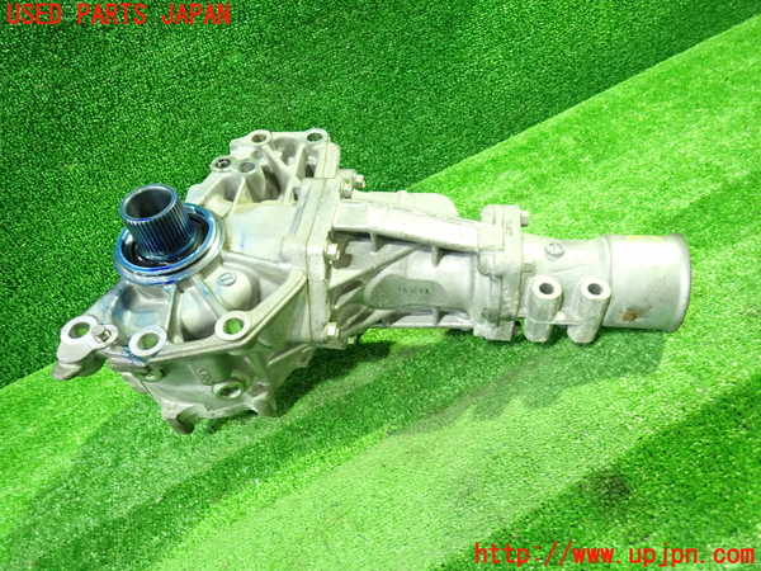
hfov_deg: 69.4
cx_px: 380
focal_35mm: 25
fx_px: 550
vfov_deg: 54.9
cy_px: 286
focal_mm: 4.5
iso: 800
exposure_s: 1/25
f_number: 2
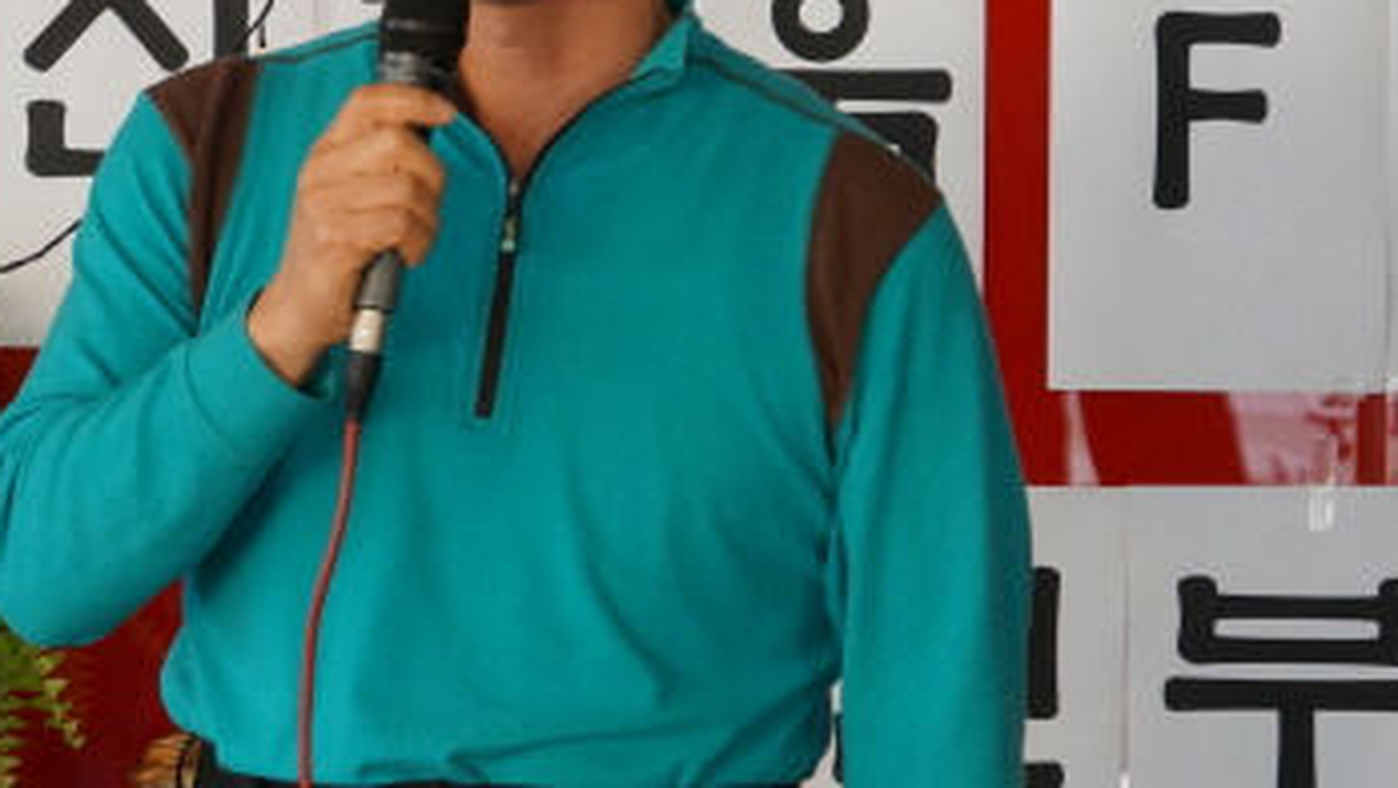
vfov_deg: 4.1
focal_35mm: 297
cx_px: 675
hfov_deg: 7.3
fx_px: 11013
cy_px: 147
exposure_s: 1/60
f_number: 5.6
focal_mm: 94
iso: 1000
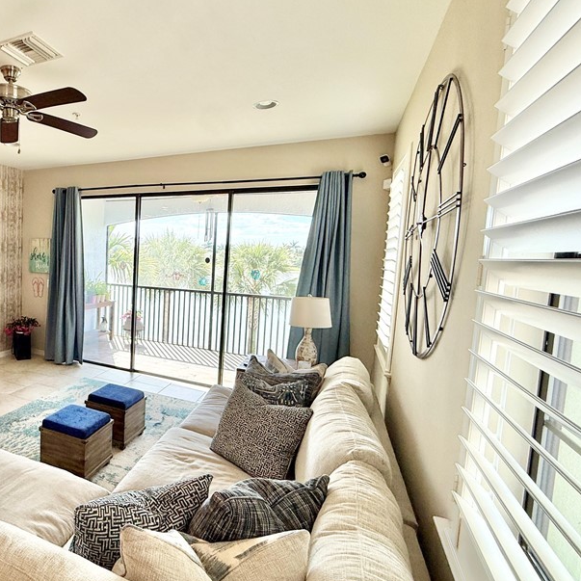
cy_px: 284
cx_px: 114
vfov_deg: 72.1
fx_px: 399
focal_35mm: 21
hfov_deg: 65.4
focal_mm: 2.22
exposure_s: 1/167
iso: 64
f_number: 2.2
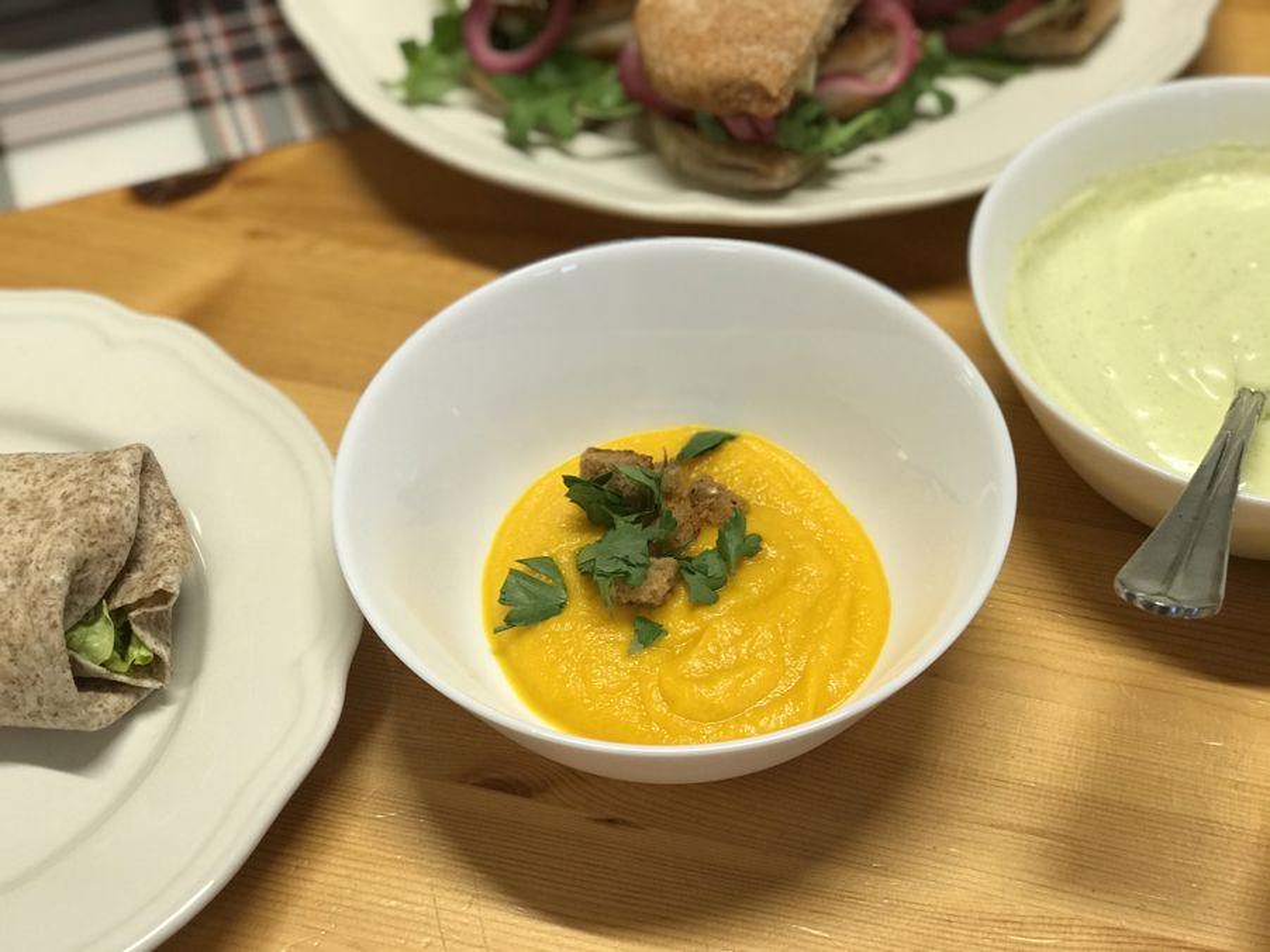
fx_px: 2091
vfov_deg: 25.6
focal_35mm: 57
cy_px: 476
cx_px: 635
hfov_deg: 33.8
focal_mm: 6.6
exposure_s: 1/50
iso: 100
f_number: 2.8
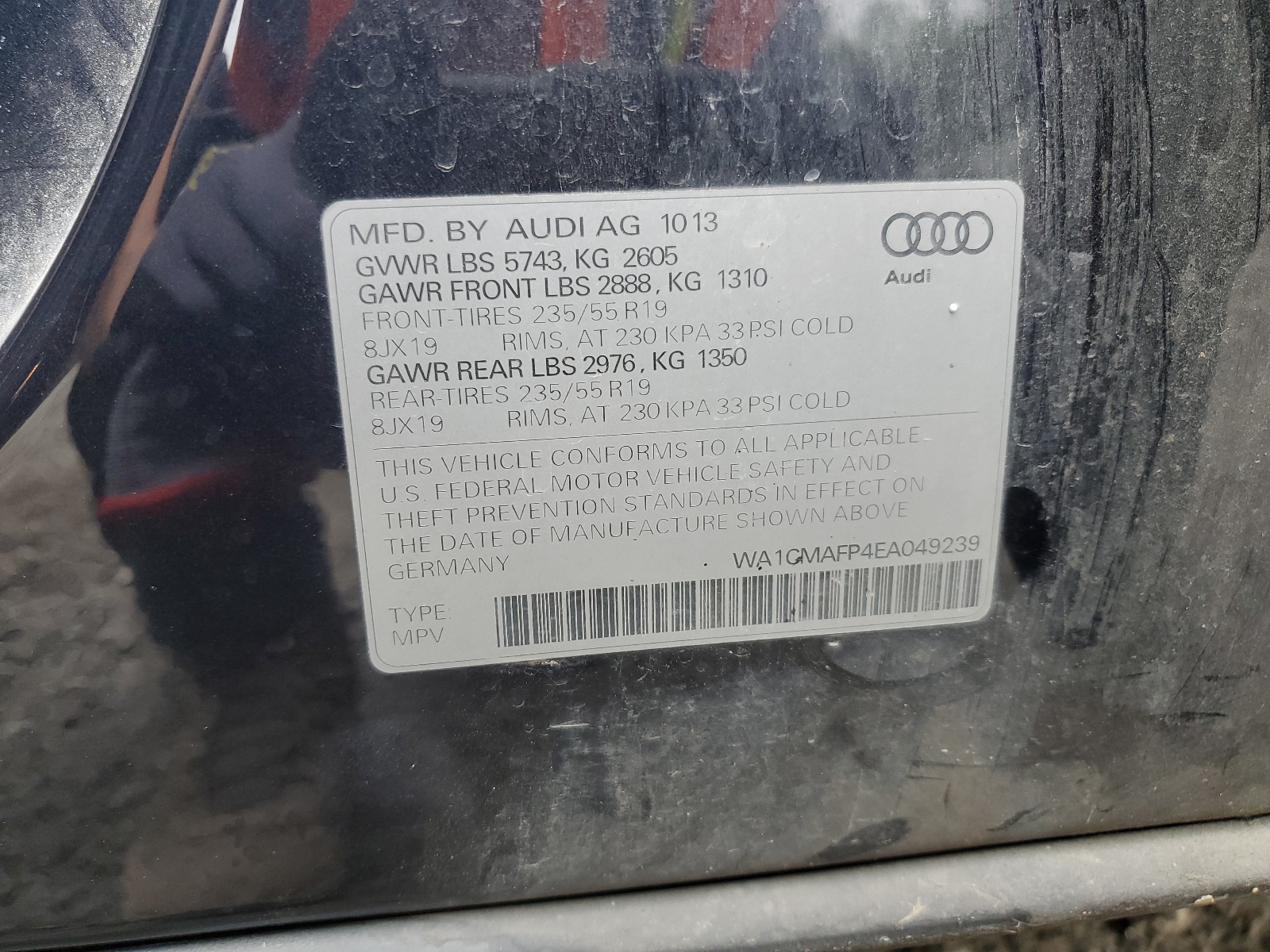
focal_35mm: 26
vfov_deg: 53.1
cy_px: 476
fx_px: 954
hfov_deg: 67.3
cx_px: 635
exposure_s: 1/120
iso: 58
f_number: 1.5
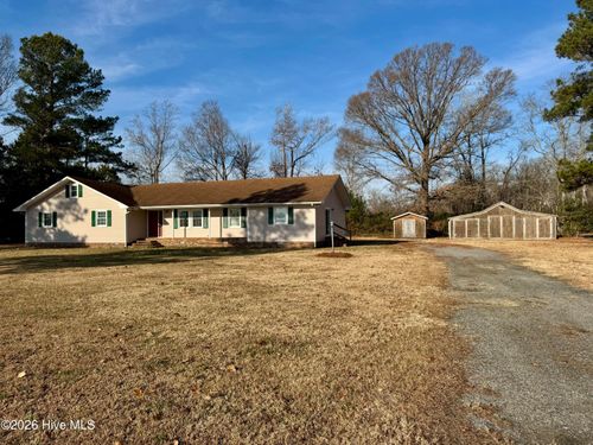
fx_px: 411
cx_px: 296
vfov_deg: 56.8
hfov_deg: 71.6
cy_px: 222
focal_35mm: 24
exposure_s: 1/4950
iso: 80
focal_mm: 6.76
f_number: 1.78
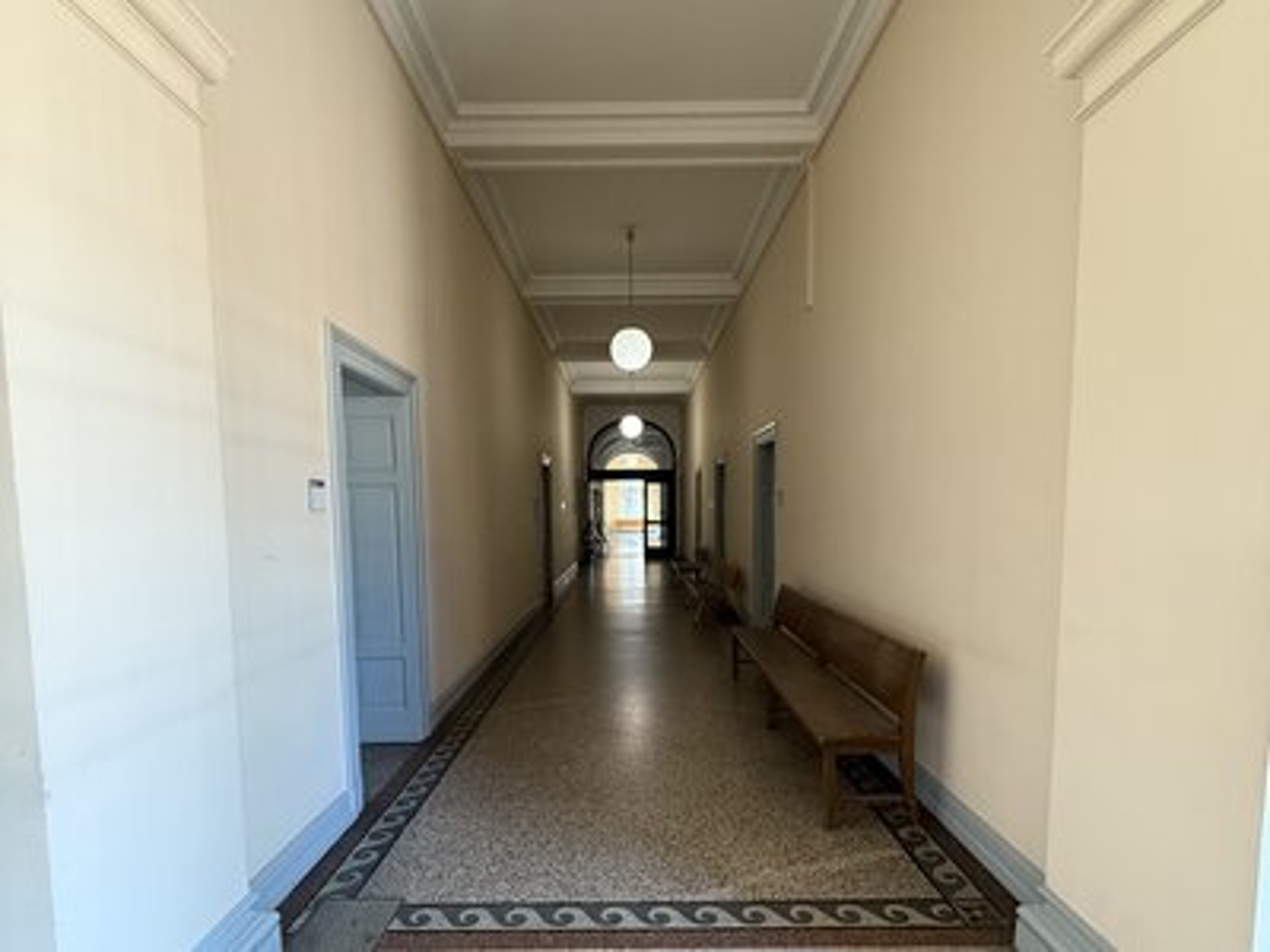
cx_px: 635
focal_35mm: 14
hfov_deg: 102.1
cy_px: 476
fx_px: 514
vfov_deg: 85.7
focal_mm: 2.22
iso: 500
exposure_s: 1/60
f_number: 2.2
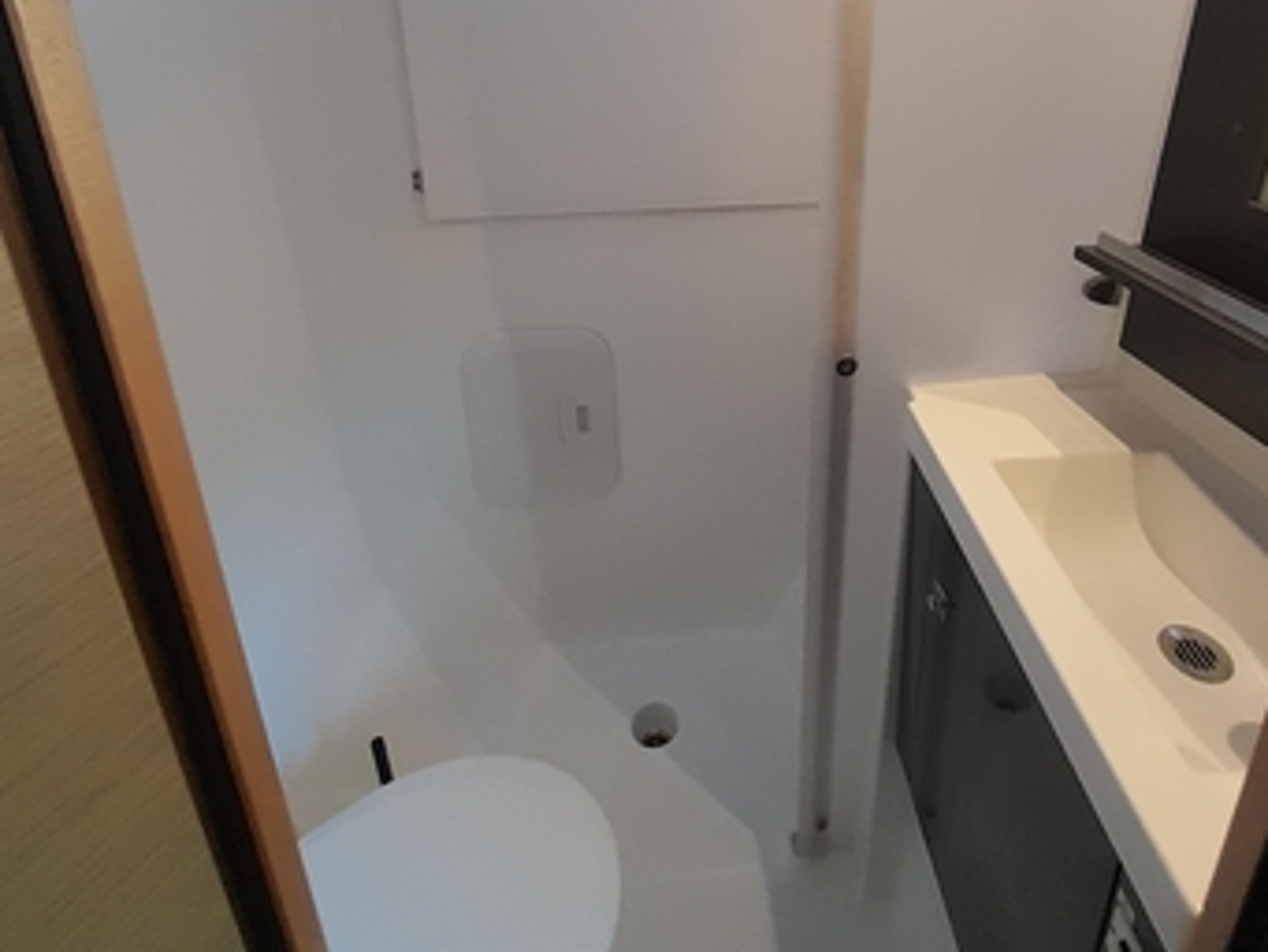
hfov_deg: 81.4
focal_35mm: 20
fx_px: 733
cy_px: 214
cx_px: 710
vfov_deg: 61.5
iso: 250
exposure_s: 1/25
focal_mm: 1.13
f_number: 2.2
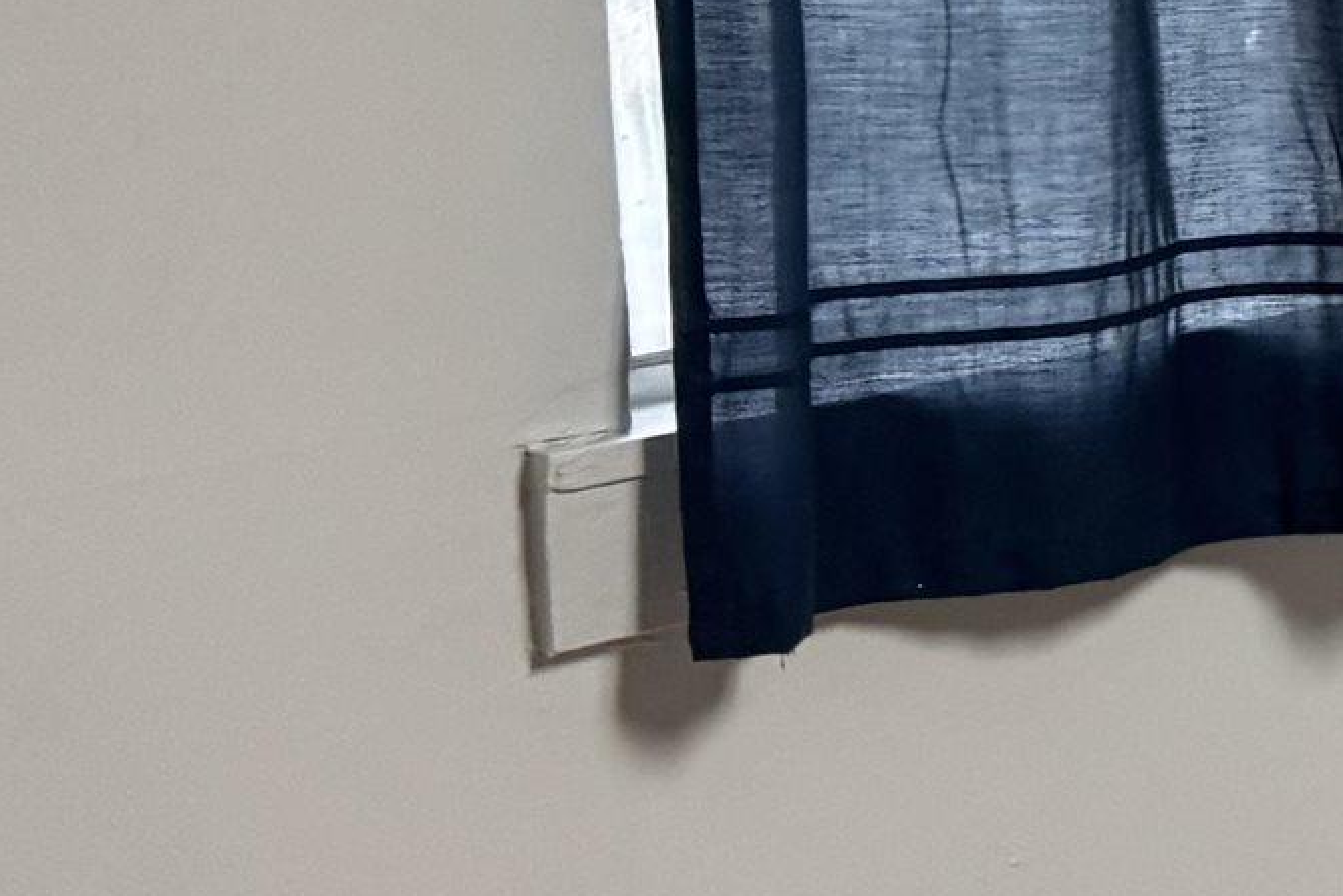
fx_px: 4291
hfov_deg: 14.7
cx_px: 2688
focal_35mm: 115
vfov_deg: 11.7
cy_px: -77
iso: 200
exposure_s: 1/60
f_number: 1.78
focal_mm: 6.76
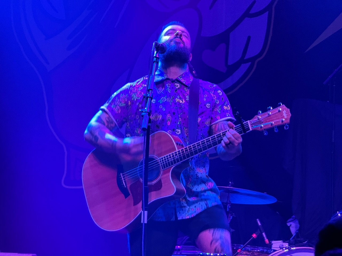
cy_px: 128
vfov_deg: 12.3
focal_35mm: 120
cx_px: 171
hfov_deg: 16.4
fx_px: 1186
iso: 500
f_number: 2.8
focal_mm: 15.66
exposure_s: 1/60
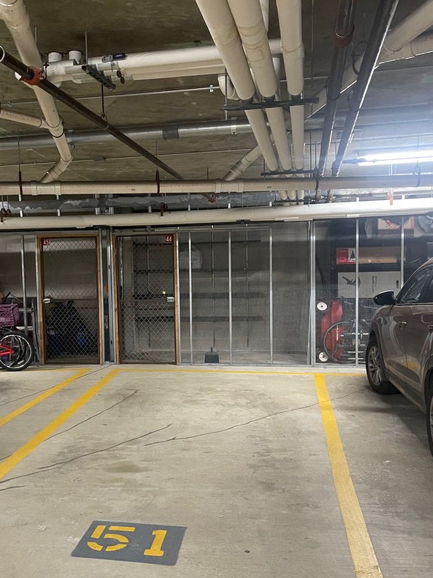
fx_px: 600
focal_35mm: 36
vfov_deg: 51.3
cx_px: 163
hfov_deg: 39.4
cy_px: 315
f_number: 1.6
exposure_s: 1/40
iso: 400
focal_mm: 4.2
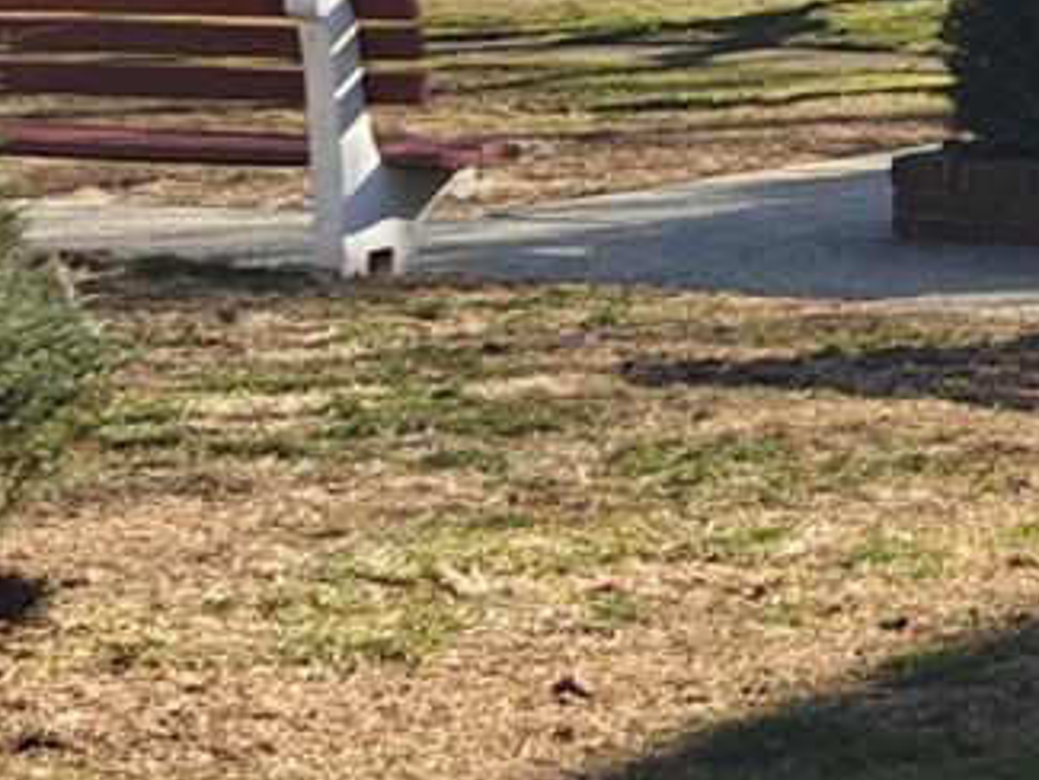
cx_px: 1327
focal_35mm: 145
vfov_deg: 9.6
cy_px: -700
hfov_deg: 13.2
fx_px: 4354
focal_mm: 6.06
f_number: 1.6
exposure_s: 1/601
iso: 50
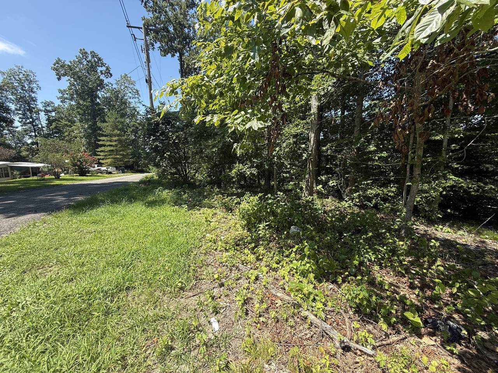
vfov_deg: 85.7
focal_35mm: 14
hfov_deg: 102.1
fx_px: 201
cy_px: 186
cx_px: 249
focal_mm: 2.22
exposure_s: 1/549
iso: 50
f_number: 2.2
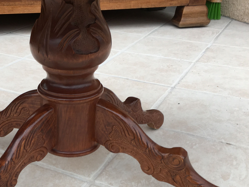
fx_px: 353
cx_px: 68
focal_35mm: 49
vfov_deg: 29.0
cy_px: 149
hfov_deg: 38.1
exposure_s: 1/100
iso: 32
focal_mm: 4.15
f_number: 2.2
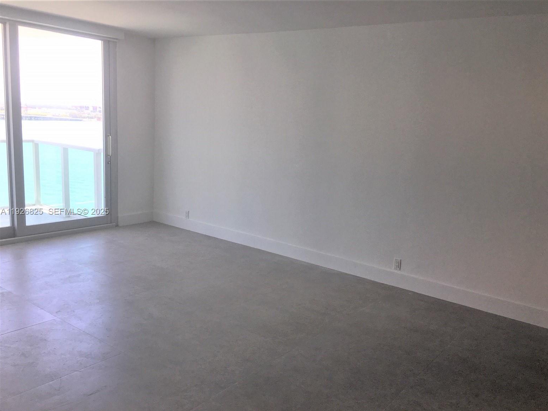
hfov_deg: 60.0
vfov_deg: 46.8
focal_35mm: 30
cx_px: 282
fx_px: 475
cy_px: 212
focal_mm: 4.15
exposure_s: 1/188
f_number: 2.2
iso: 25
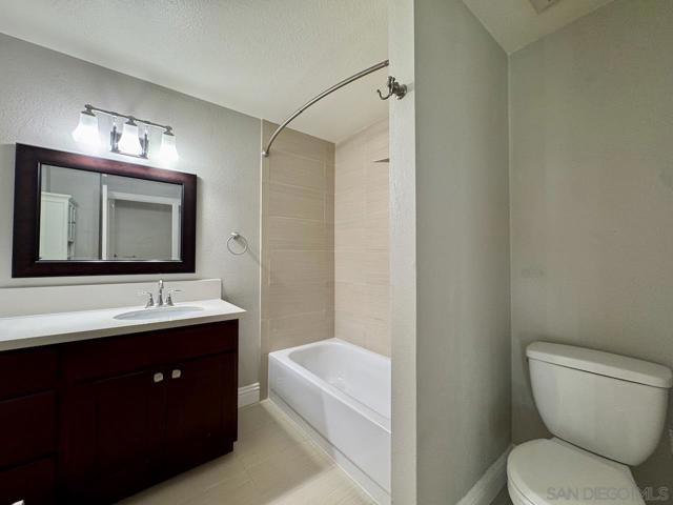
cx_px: 336
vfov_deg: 85.7
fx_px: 272
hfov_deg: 102.1
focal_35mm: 14
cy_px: 252
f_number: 2.2
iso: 160
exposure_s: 1/60
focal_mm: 2.22
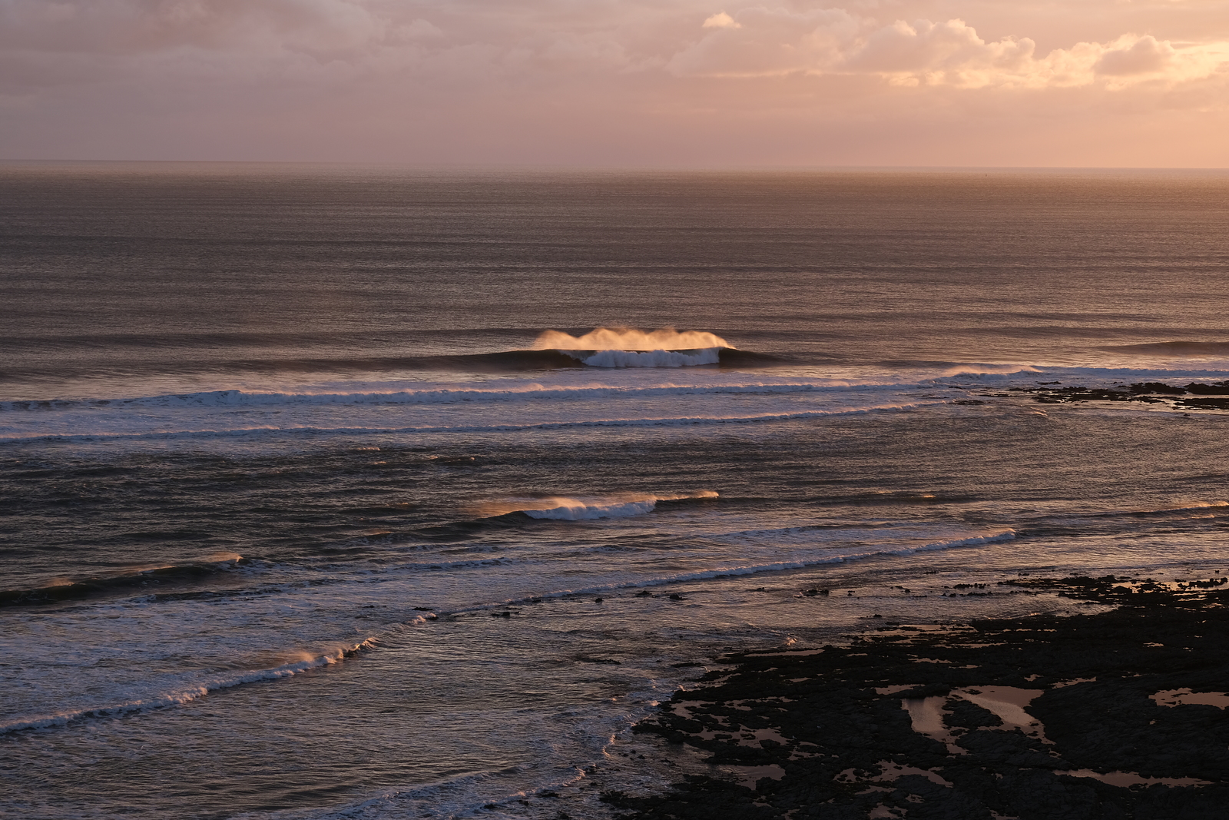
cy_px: 410
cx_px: 614
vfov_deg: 16.3
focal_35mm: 84
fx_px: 2868
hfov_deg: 24.2
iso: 160
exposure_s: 1/180
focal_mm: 56.2
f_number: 5.6
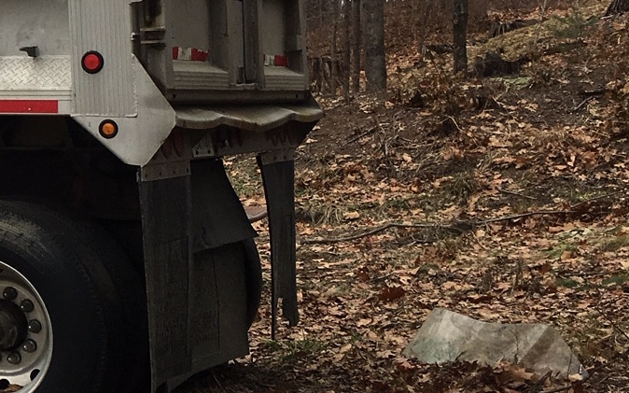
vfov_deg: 14.2
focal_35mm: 92
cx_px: -308
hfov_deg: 19.7
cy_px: 111
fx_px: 1577
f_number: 2.2
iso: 25
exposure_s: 1/323
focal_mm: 4.15
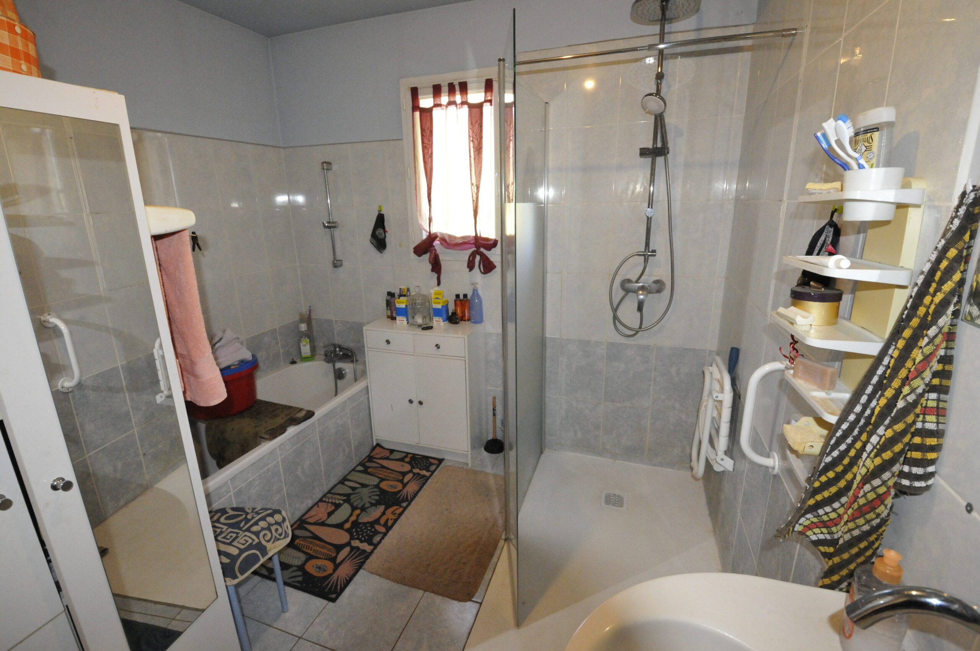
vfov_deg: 77.2
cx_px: 490
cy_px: 326
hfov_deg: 100.5
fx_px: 408
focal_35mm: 15
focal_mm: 10
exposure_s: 1/60
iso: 3200
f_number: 6.3
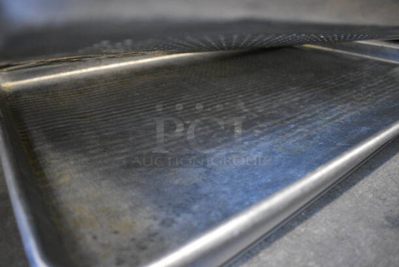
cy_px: 134
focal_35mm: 27
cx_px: 200
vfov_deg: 48.0
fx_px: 300
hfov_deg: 67.3
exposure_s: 1/125
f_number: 3.5
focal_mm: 18
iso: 4500
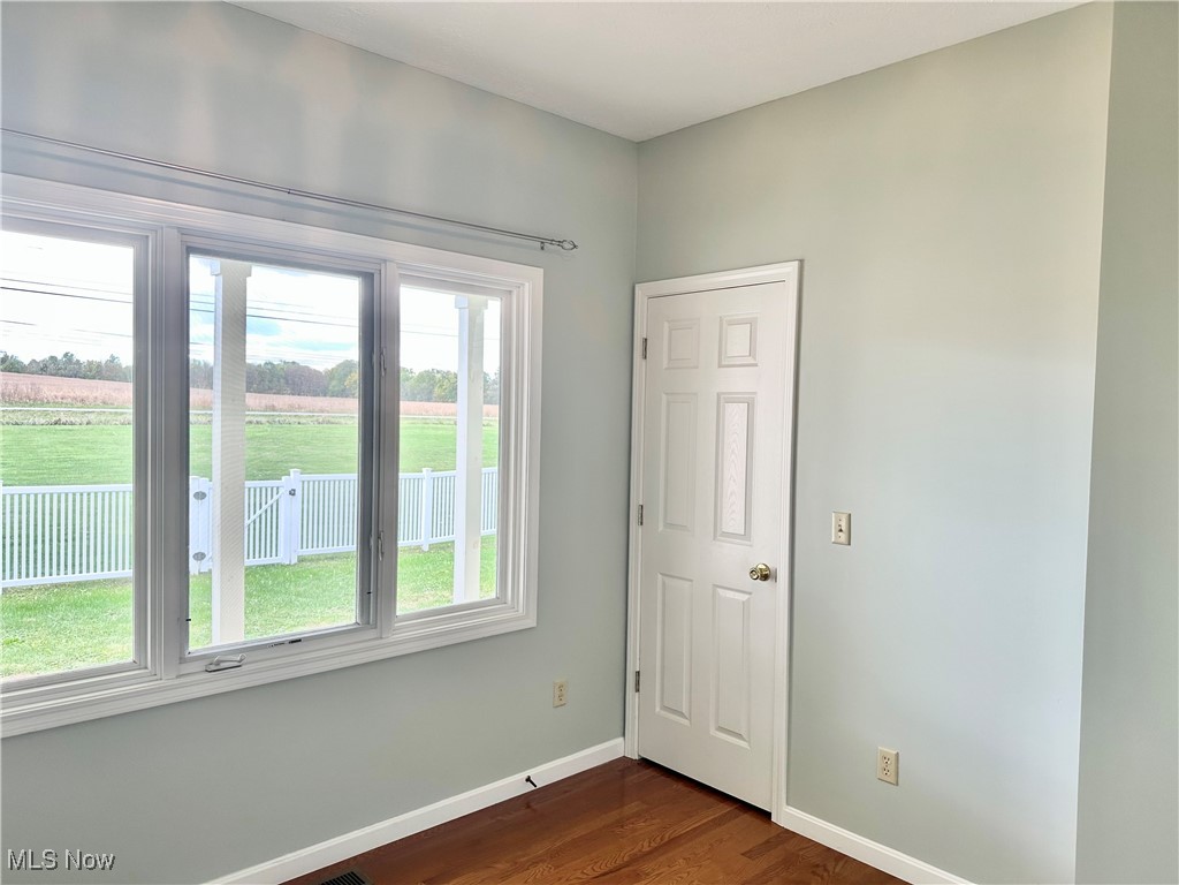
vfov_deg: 56.8
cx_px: 590
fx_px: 817
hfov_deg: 71.6
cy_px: 442
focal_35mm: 24
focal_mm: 6.86
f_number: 1.78
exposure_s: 1/120
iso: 64
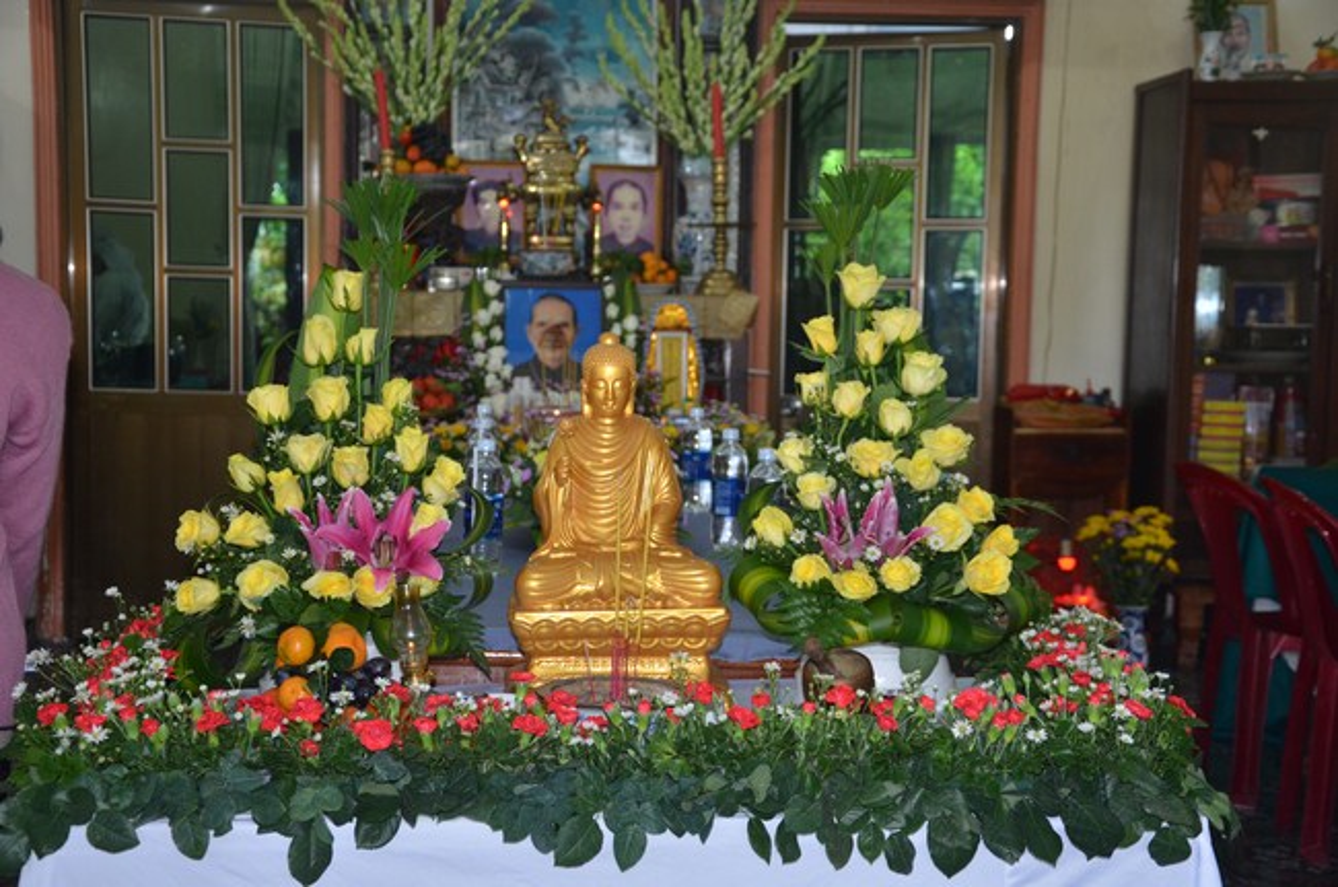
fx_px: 1948
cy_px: 444
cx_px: 669
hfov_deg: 37.9
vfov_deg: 25.7
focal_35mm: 52
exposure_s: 1/60
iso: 640
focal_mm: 35
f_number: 4.5
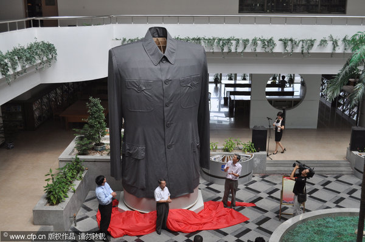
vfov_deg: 34.2
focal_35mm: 39
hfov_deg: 49.6
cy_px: 121
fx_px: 395
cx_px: 182
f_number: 5.6
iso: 560
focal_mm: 26
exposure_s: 1/320
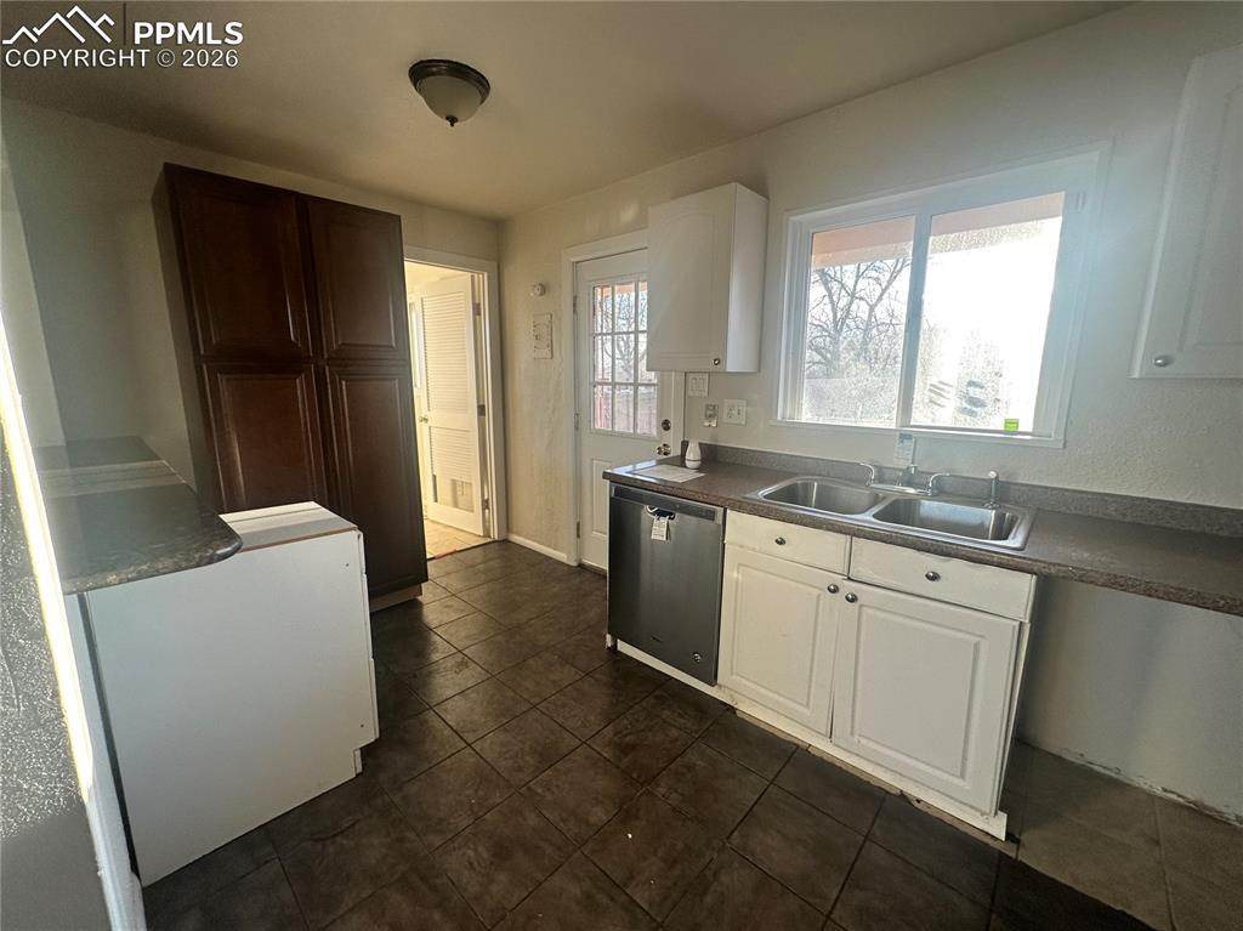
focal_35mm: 14
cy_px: 466
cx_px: 622
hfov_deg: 102.1
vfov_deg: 85.6
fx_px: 502
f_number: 2.2
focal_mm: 2.22
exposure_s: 1/99
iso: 80
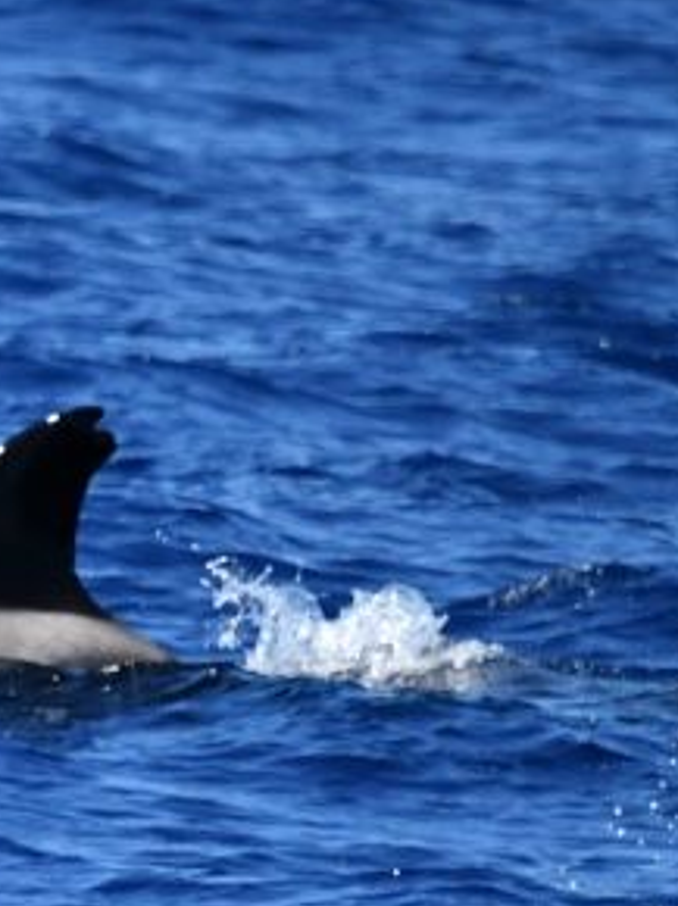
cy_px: 701
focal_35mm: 1592
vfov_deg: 1.2
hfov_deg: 0.9
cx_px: 50
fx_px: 41637
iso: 1800
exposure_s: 1/8000
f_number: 6.3
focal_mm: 600
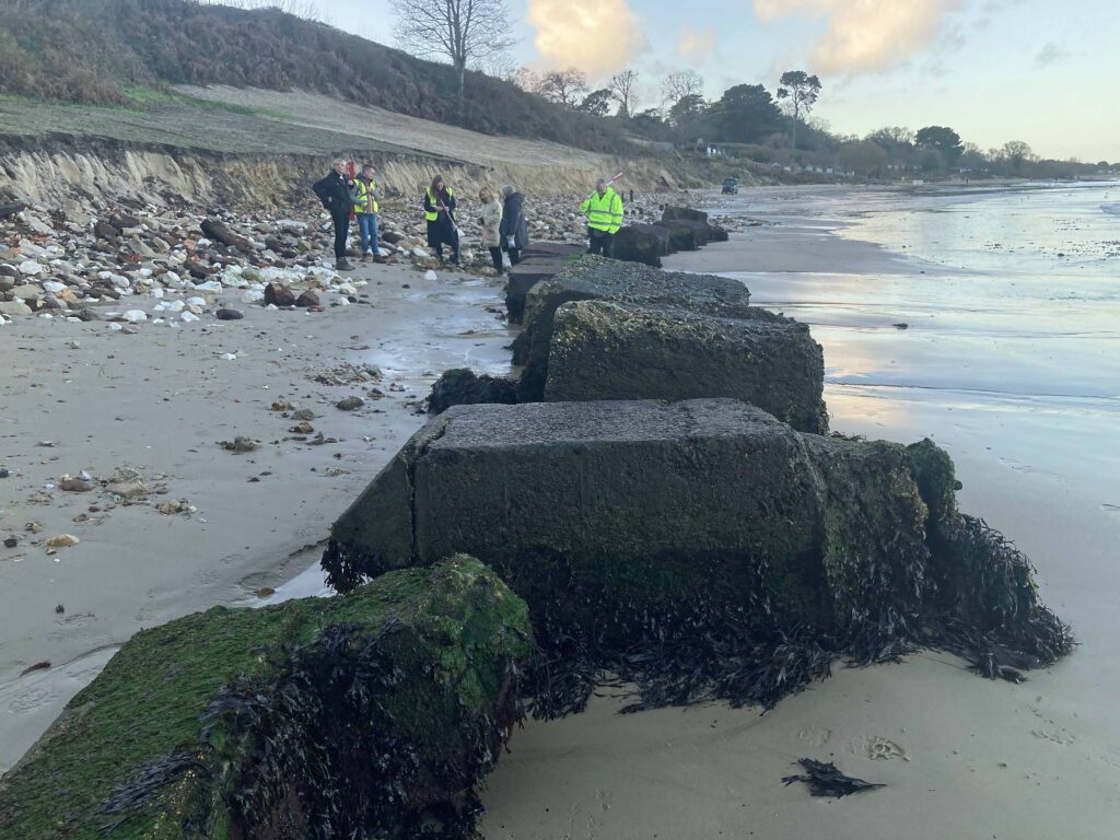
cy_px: 420
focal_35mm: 28
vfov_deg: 49.7
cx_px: 560
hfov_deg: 63.4
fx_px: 906
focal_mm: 3.99
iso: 20
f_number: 1.8
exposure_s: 1/316
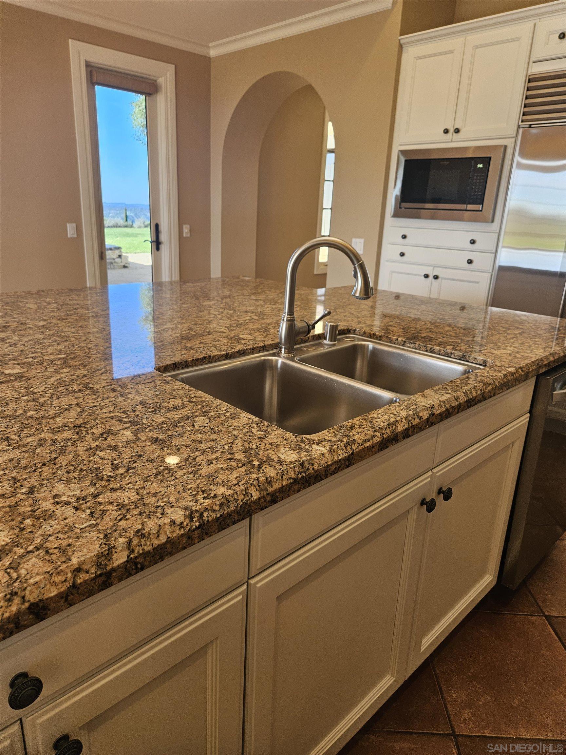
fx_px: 501
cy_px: 378
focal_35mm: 23
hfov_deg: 58.9
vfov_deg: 73.9
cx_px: 283
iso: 100
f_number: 1.8
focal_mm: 5.4
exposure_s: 1/207
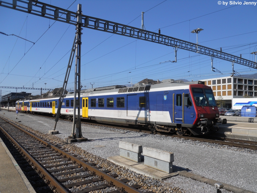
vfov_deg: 49.7
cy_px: 96
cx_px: 128
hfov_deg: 63.4
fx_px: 208
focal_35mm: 28
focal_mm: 5
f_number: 5.4
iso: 80
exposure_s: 1/400
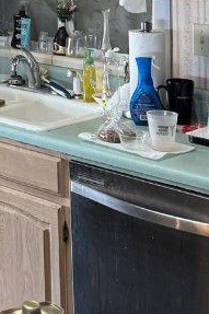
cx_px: -205
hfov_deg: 13.3
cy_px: -75
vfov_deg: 21.1
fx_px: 776
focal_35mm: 89
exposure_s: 1/60
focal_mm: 6.76
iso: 160
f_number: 1.78
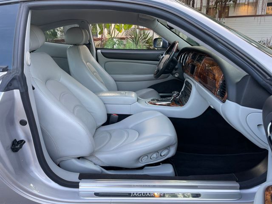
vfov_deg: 53.1
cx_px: 136
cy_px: 102
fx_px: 204
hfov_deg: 67.3
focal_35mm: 26
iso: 64
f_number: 1.6
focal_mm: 4.2
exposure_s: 1/121
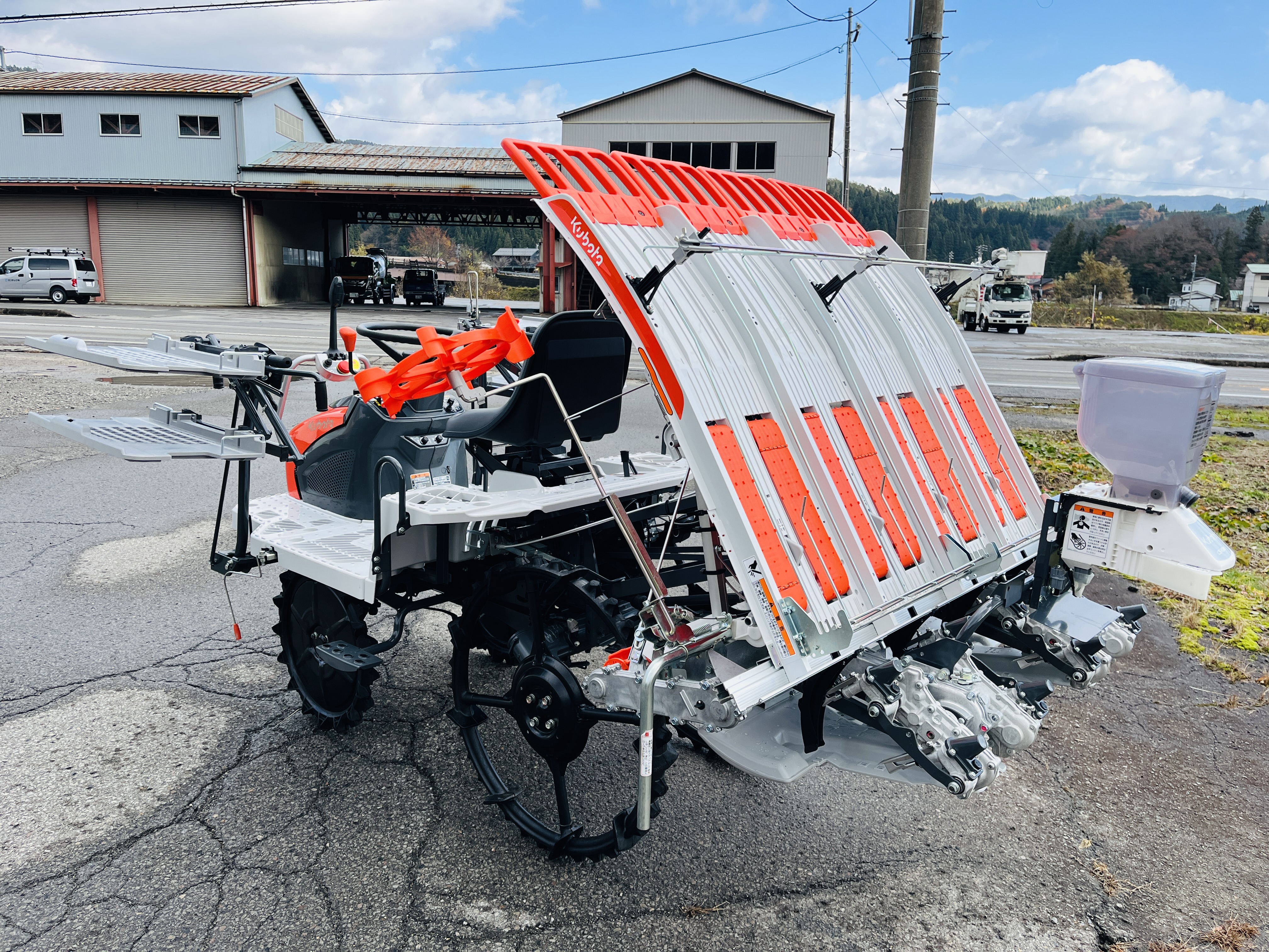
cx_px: 634
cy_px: 476
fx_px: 953
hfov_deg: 67.3
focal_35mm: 26
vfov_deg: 53.1
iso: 50
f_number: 1.6
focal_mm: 5.1
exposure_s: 1/1186
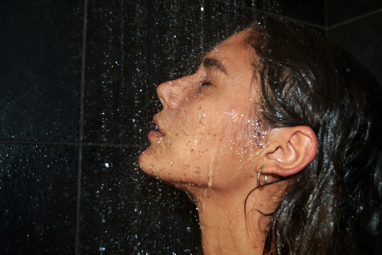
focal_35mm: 39
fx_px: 414
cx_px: 191
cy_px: 128
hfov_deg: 49.6
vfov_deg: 34.2
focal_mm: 26
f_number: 4
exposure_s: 1/60
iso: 500
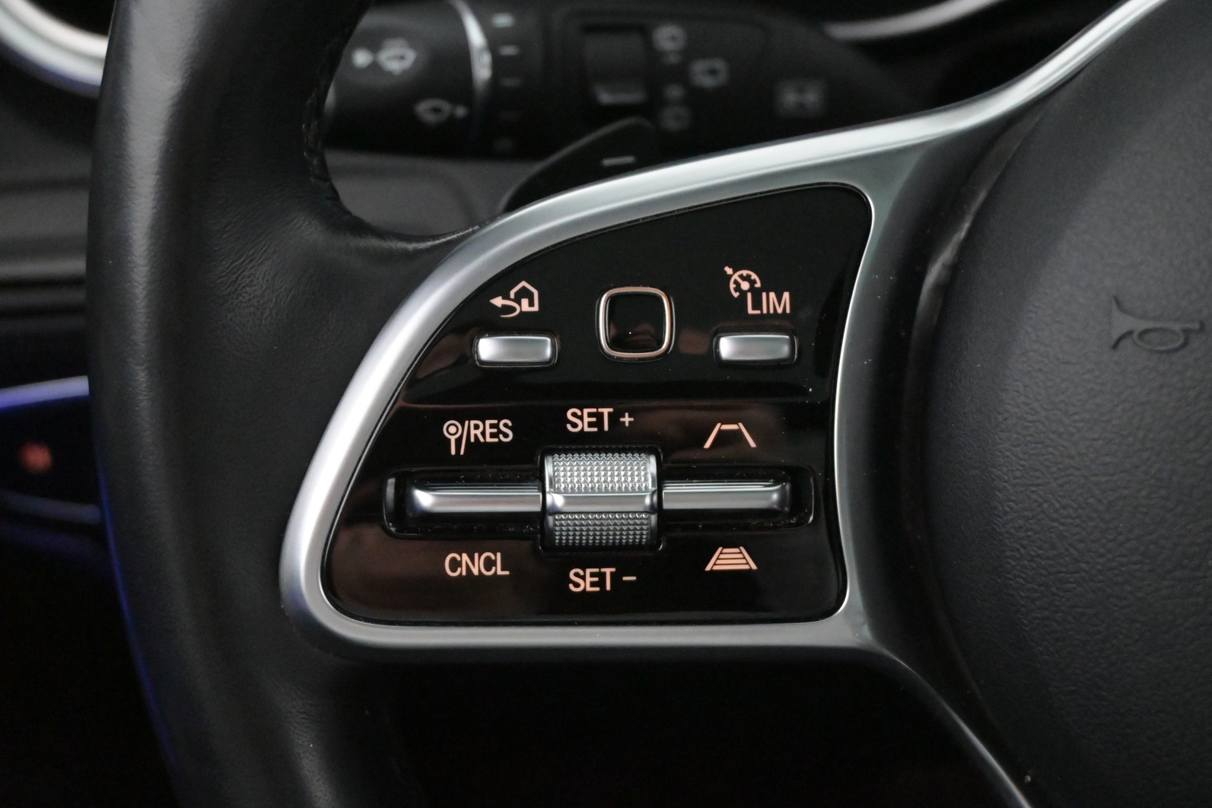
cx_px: 612
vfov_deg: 22.8
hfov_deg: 33.7
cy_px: 401
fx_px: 2003
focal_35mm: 60
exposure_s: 1/60
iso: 11400
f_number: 5.6
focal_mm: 39
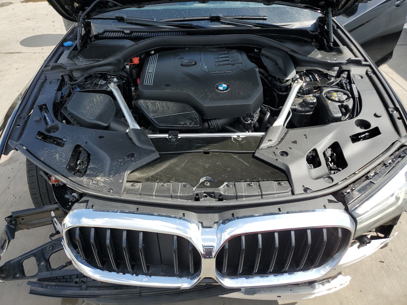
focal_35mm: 26
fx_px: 306
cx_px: 204
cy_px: 152
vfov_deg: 53.1
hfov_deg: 67.3
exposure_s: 1/1667
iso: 50
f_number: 1.5
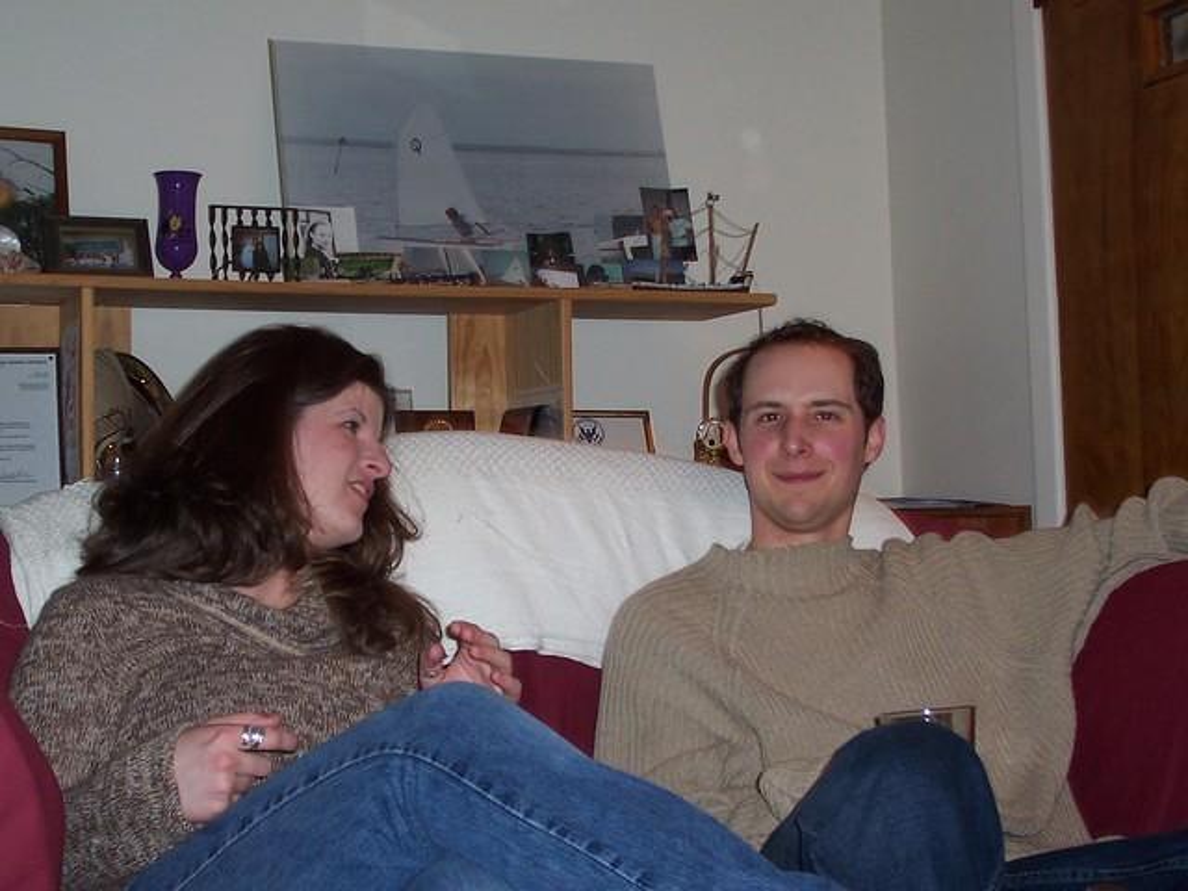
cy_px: 446
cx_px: 594
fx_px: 1956
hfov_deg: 33.8
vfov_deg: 25.7
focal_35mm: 57
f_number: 3.4
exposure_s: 1/60
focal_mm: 8.6
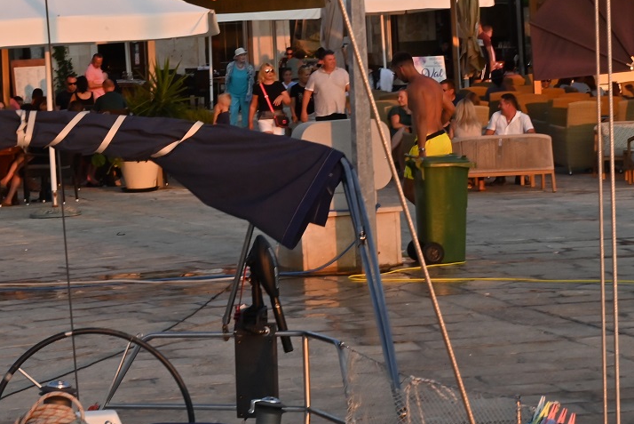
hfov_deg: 13.9
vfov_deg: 9.3
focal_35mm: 147
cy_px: 69
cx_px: 210
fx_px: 2590
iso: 1100
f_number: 29
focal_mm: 70
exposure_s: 1/80
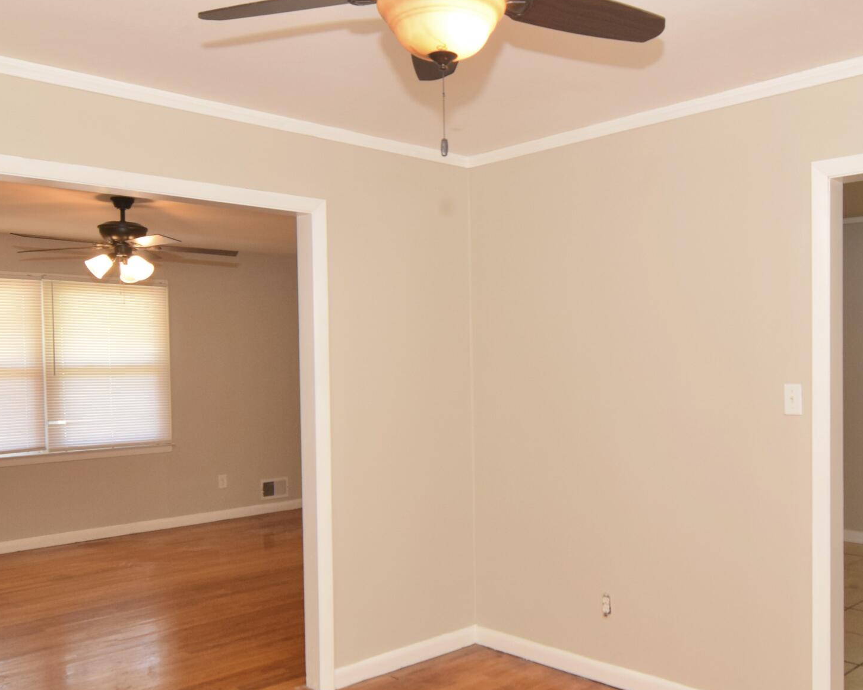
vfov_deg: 45.7
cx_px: 532
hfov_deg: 55.1
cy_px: 395
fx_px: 817
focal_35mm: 32
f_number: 4.5
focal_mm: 11
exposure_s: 1/80
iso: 800
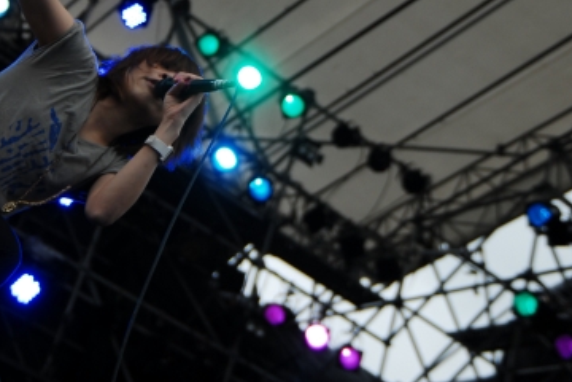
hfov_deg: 24.2
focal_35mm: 84
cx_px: 249
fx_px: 1335
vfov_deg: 16.2
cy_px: 114
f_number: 2.8
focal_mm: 38
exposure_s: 1/2000
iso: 400
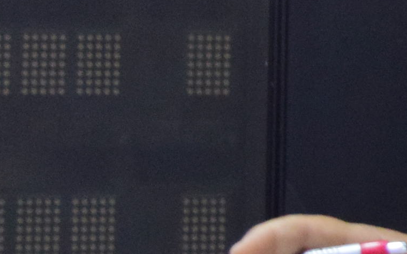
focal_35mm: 995
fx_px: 11037
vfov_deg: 1.3
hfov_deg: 2.1
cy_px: -258
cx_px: 710
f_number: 5.3
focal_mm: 110
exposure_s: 1/80
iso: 1600
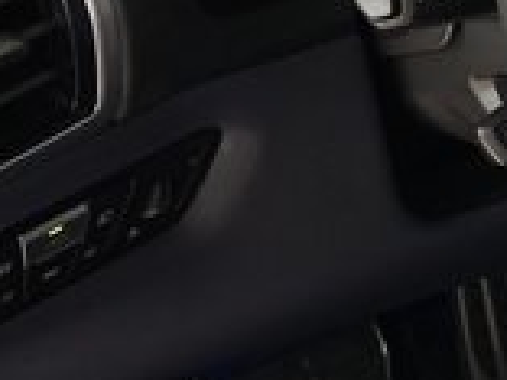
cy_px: 403
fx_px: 2212
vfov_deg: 9.7
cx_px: 1271
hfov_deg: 10.8
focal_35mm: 151
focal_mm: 6.3
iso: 320
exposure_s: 1/60
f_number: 1.7
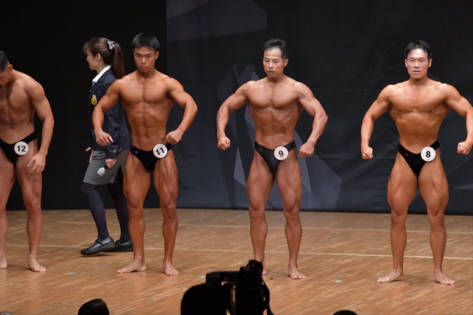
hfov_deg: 8.1
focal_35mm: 255
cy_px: 158
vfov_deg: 5.4
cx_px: 236
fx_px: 3349
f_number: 5.6
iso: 6400
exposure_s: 1/400
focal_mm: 170
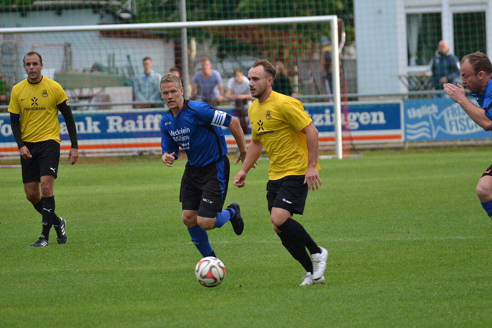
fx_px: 6150
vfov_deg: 3.1
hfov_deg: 4.6
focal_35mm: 450
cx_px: 246
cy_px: 164
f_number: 5.6
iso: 1100
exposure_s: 1/500
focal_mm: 300
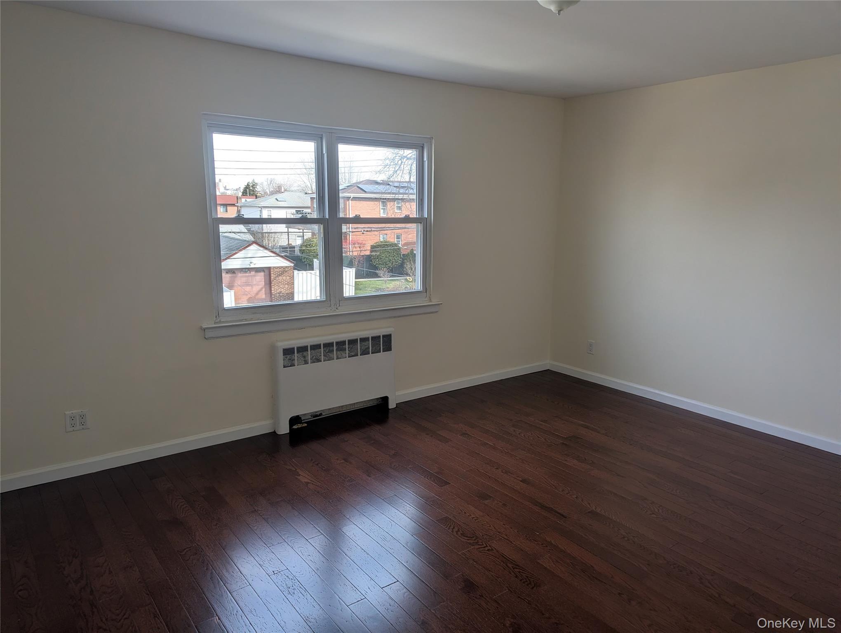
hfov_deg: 71.5
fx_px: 584
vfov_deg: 56.9
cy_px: 316
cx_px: 420
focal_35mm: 24
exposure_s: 1/330
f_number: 1.85
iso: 56
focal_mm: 6.81
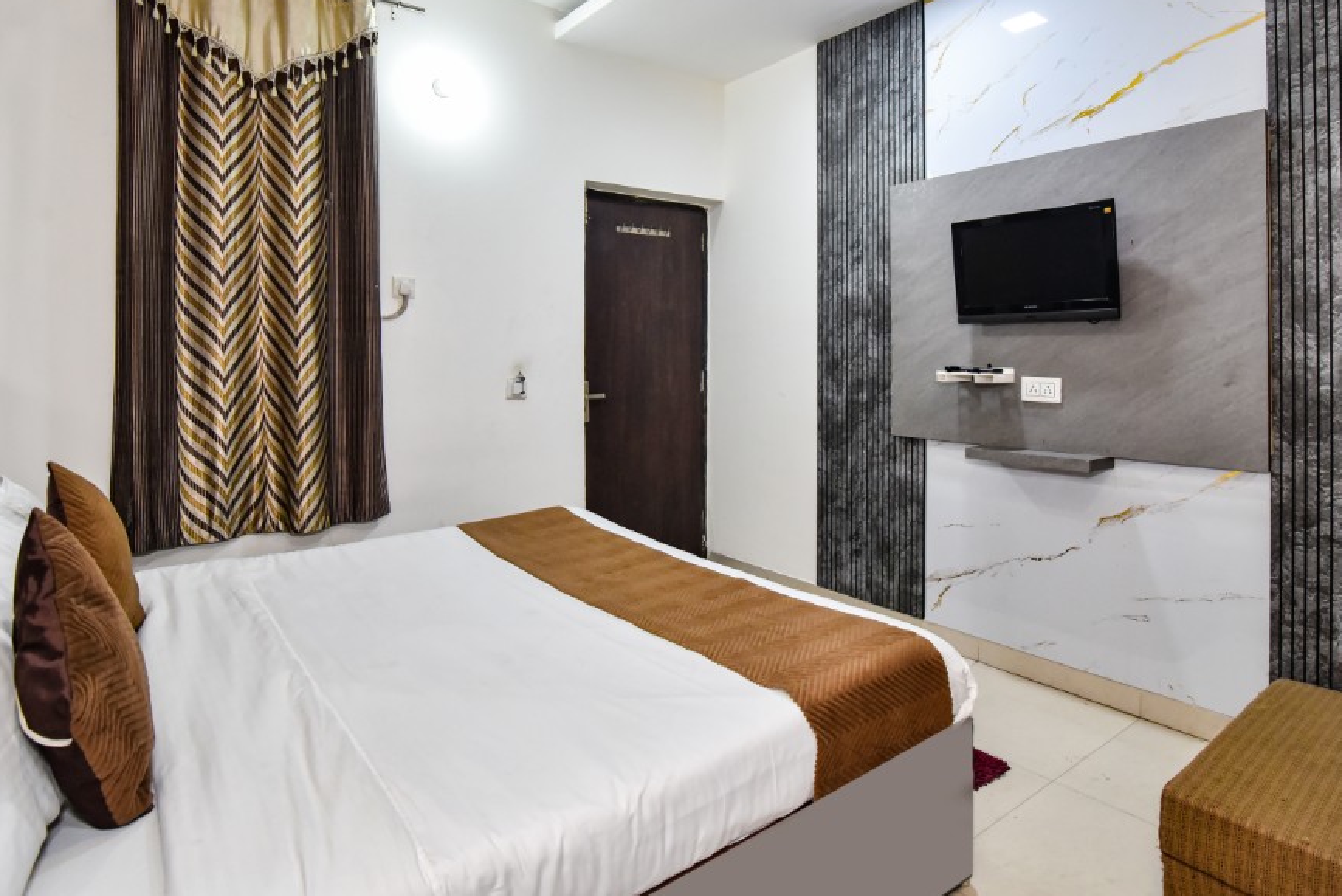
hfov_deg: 83.9
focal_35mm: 20
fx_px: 746
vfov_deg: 61.2
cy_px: 343
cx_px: 711
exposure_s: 1/50
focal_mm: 16
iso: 2000
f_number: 7.1
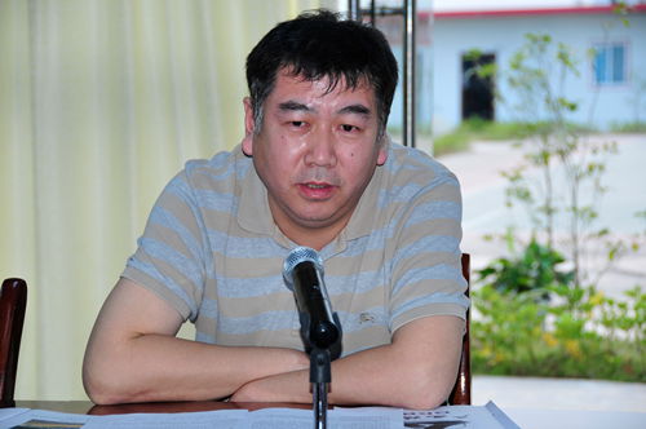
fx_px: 2151
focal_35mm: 120
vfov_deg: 11.4
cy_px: 214
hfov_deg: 17.1
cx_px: 323
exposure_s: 1/60
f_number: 5
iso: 400
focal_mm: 80
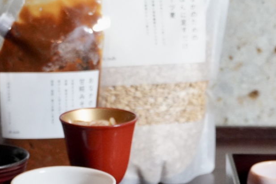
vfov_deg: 9.4
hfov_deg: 14.1
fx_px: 1113
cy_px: 184
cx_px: 200
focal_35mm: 145
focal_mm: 39
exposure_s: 1/160
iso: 4000
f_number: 5.6
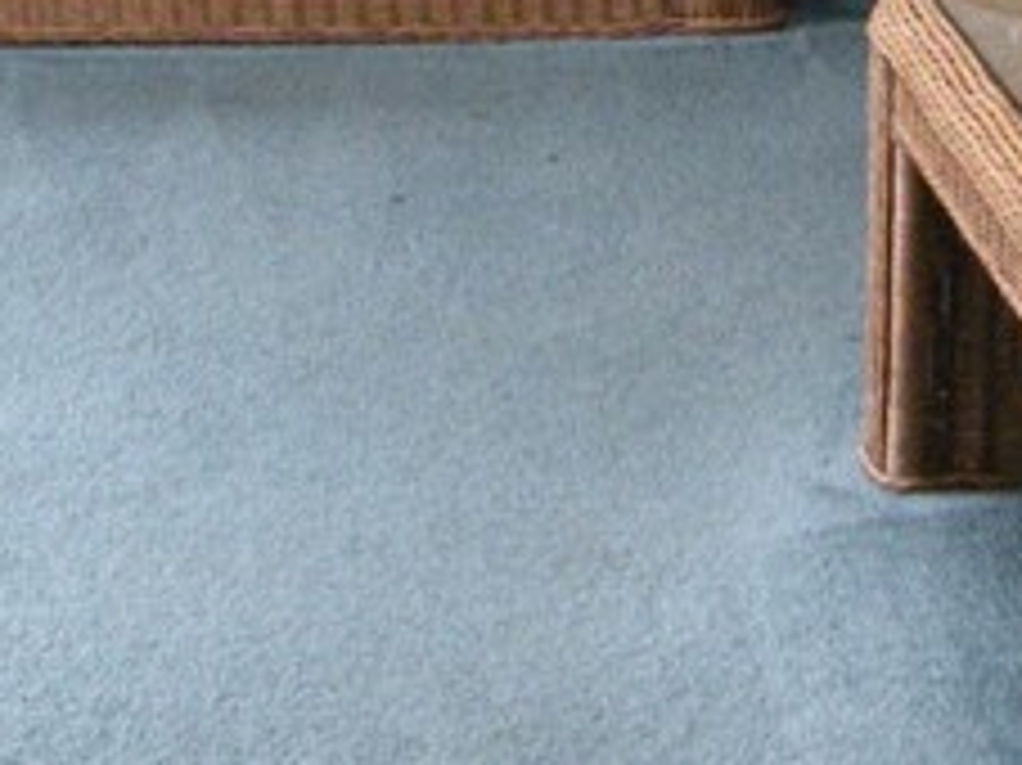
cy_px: -814
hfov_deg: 16.1
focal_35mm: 122
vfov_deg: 10.9
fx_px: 3600
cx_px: 630
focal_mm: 4.7
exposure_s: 1/49.7
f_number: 2.8
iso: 353
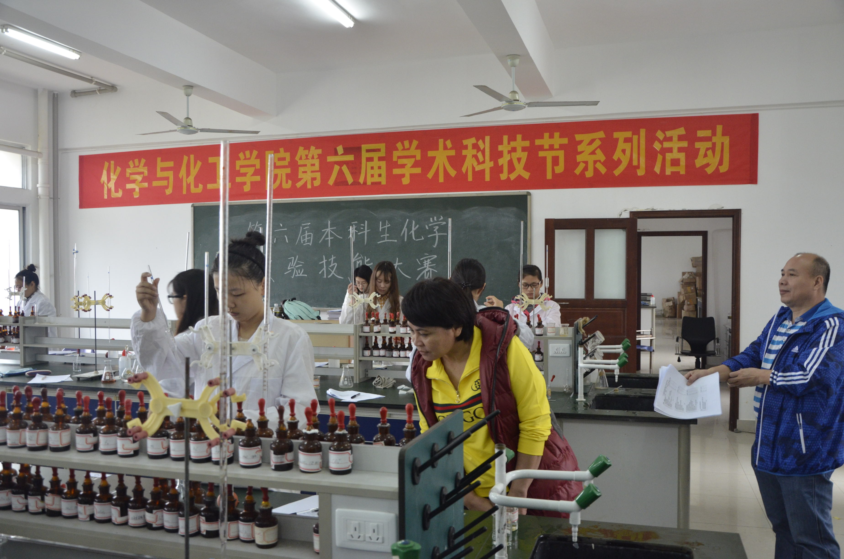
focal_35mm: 32
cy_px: 280
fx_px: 737
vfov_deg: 41.5
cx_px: 422
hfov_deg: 59.6
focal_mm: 21
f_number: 5.6
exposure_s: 1/125
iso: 1100
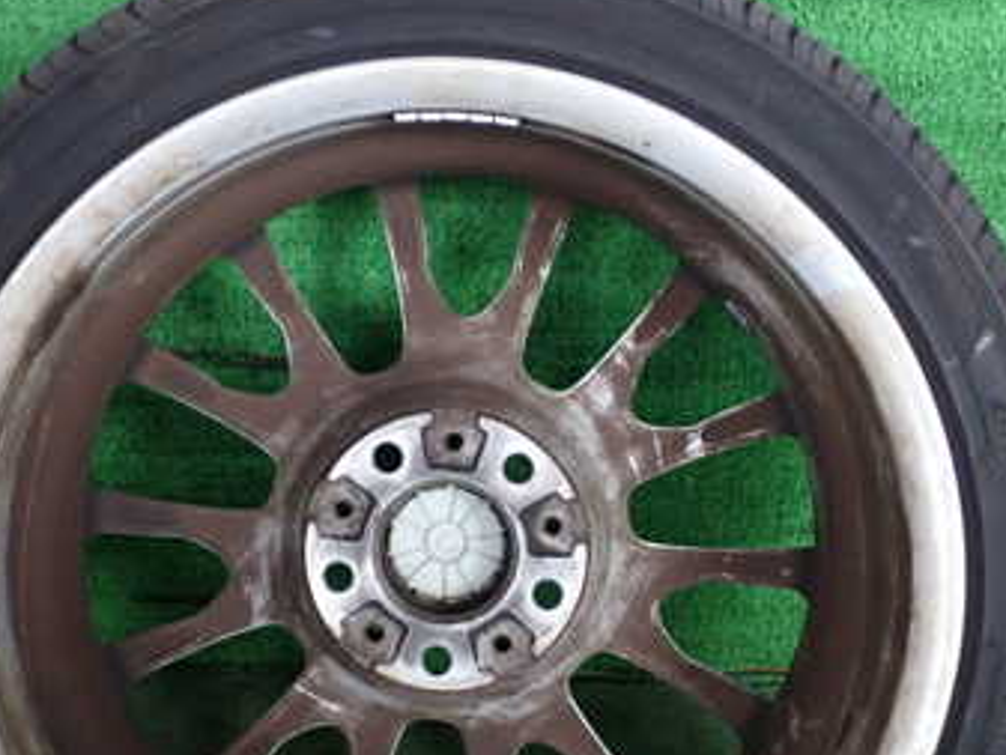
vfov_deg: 20.0
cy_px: 555
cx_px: 448
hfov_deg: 26.7
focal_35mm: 73
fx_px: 2122
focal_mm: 7.31
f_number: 2.8
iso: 400
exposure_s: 1/125
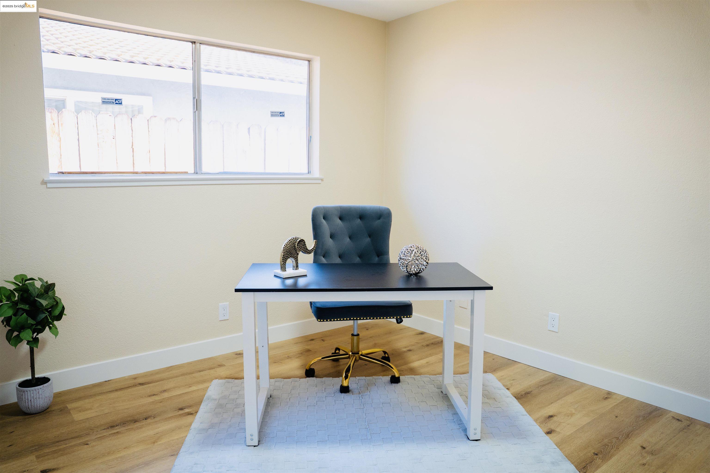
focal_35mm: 26
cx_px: 355
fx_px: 515
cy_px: 236
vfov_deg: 49.4
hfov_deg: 69.2
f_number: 2.8
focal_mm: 26.1
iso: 1000
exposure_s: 1/160
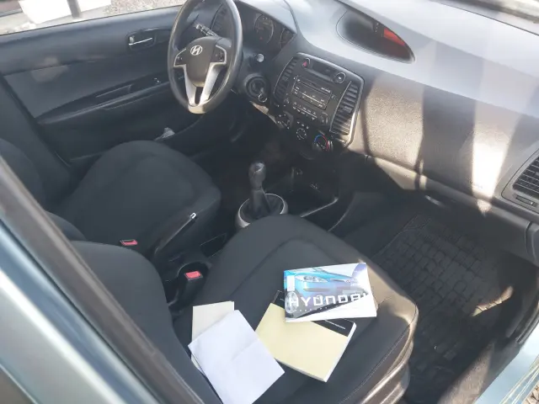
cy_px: 202
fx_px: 467
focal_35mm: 30
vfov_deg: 46.8
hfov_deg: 60.0
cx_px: 270
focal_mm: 4.6
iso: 50
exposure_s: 1/60
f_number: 1.8
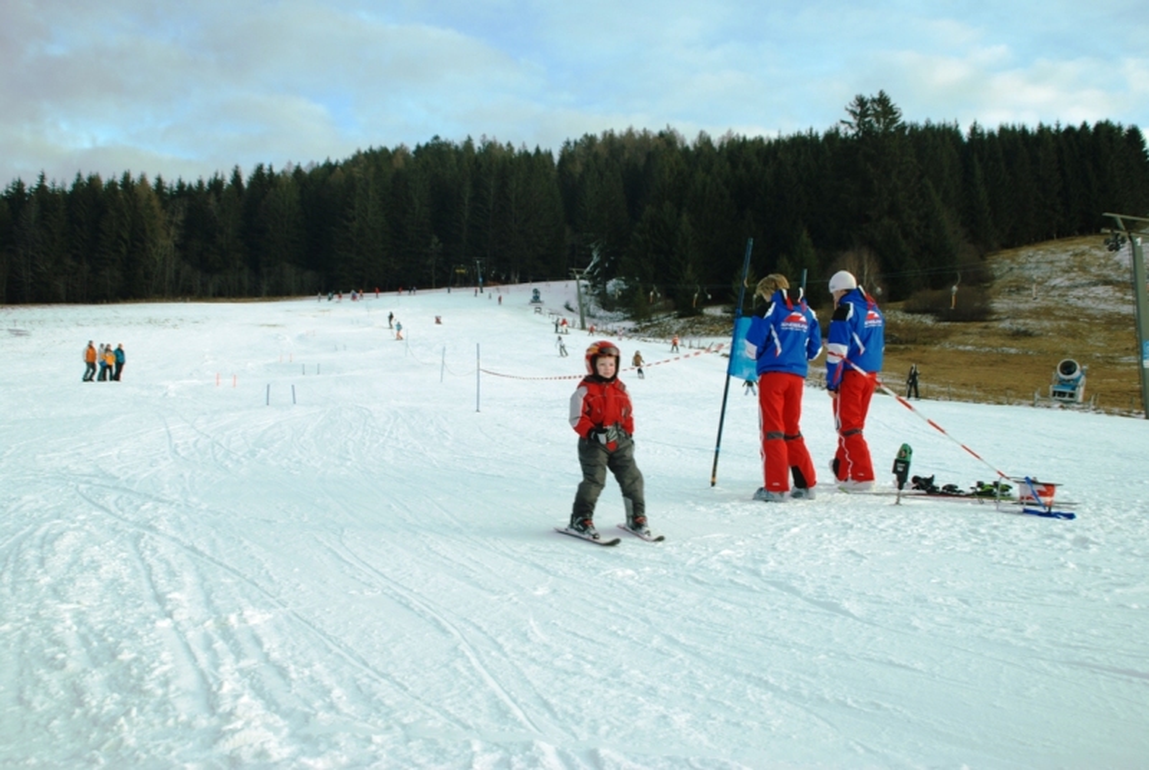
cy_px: 385
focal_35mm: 38
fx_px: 1199
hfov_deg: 51.2
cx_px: 574
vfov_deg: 35.6
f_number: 5.6
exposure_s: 1/125
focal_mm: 25
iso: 100
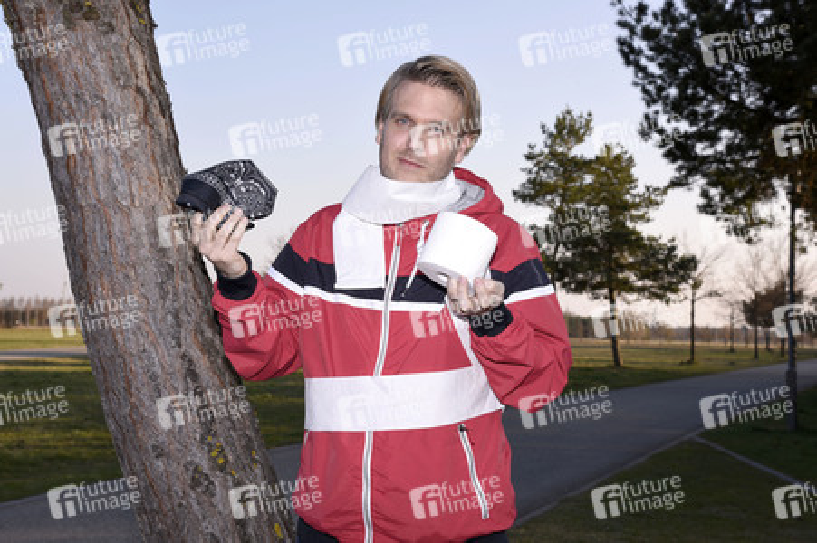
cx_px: 408
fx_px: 1179
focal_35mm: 52
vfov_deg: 26.0
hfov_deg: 38.2
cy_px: 272
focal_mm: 52
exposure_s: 1/160
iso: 200
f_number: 9
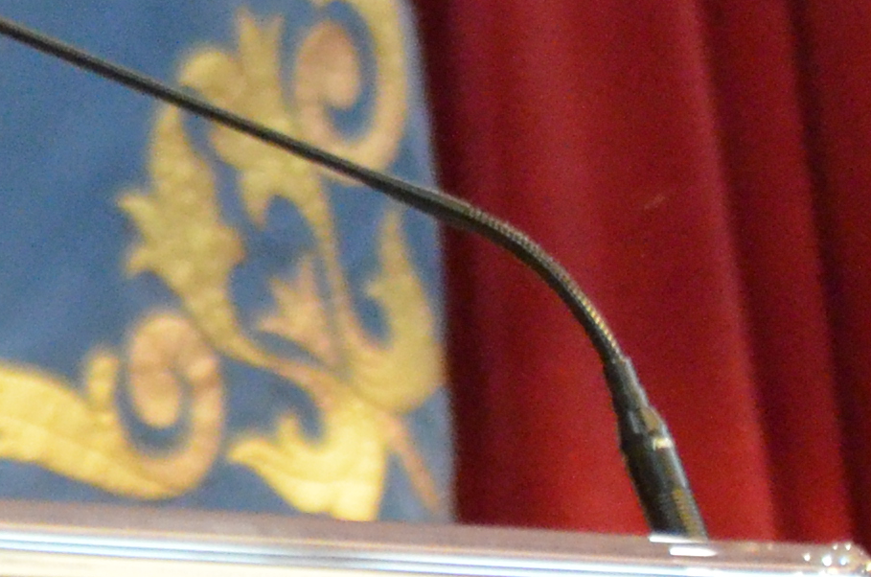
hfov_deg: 3.9
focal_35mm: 529
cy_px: 136
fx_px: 12765
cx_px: -528
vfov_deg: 2.6
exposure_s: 1/125
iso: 4500
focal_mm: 65
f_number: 4.5
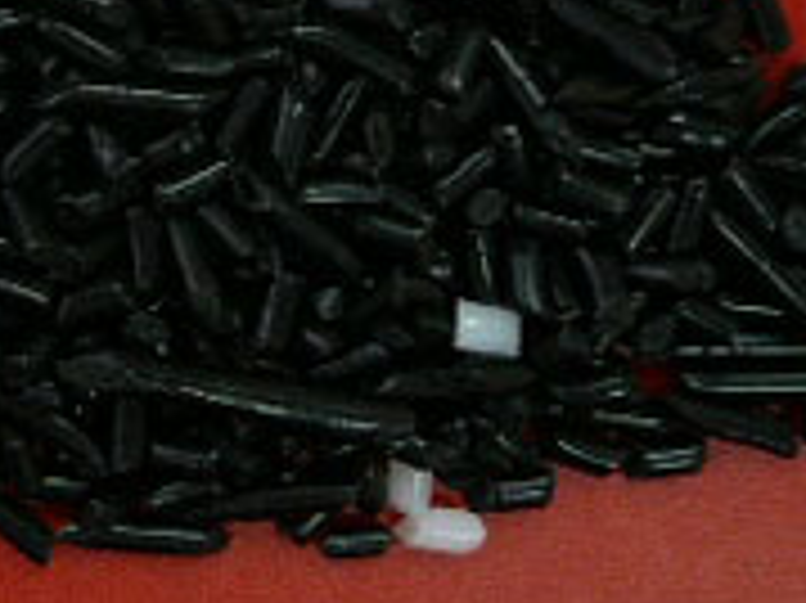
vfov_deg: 15.2
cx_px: -252
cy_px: -94
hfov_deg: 19.2
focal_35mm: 94
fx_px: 2187
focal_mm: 4.6
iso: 100
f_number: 2.8
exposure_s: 1/20
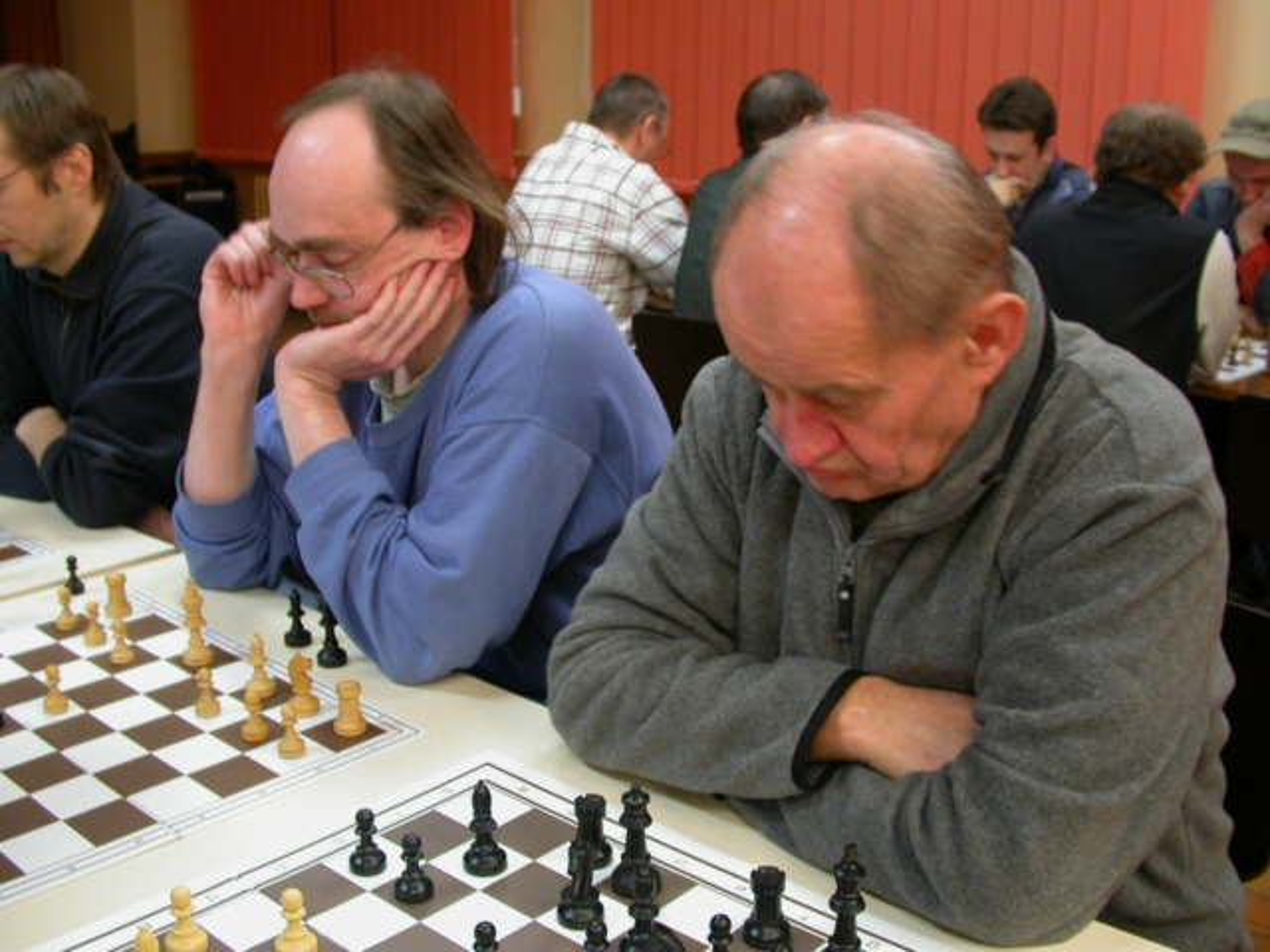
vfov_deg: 37.7
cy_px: 476
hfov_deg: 49.0
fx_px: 1394
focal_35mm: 38
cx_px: 635
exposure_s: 1/9.8
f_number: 2.6
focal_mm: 7.85
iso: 100
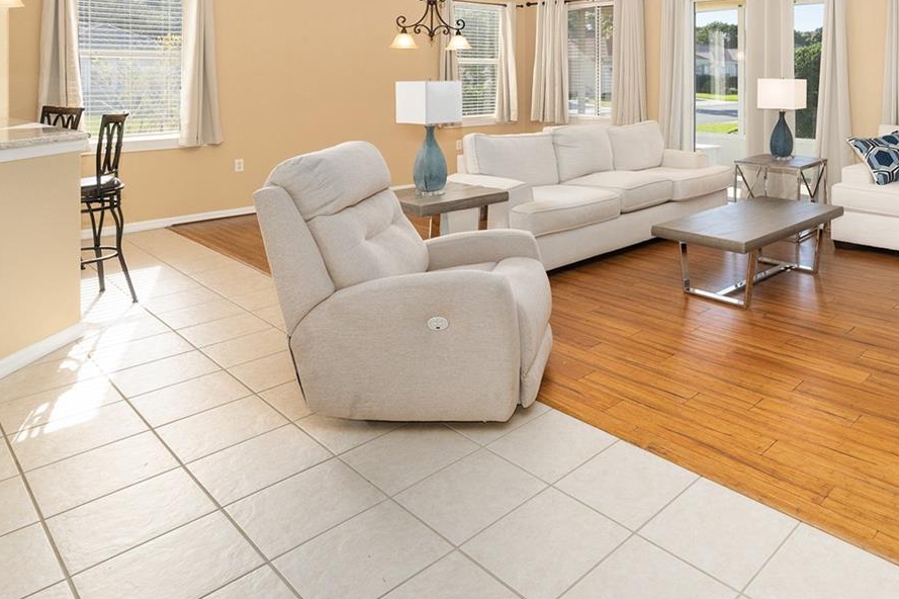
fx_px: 674
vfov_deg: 44.4
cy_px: 81
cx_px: 649
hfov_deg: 64.3
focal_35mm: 27
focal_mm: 15
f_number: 8
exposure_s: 1/60
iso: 500
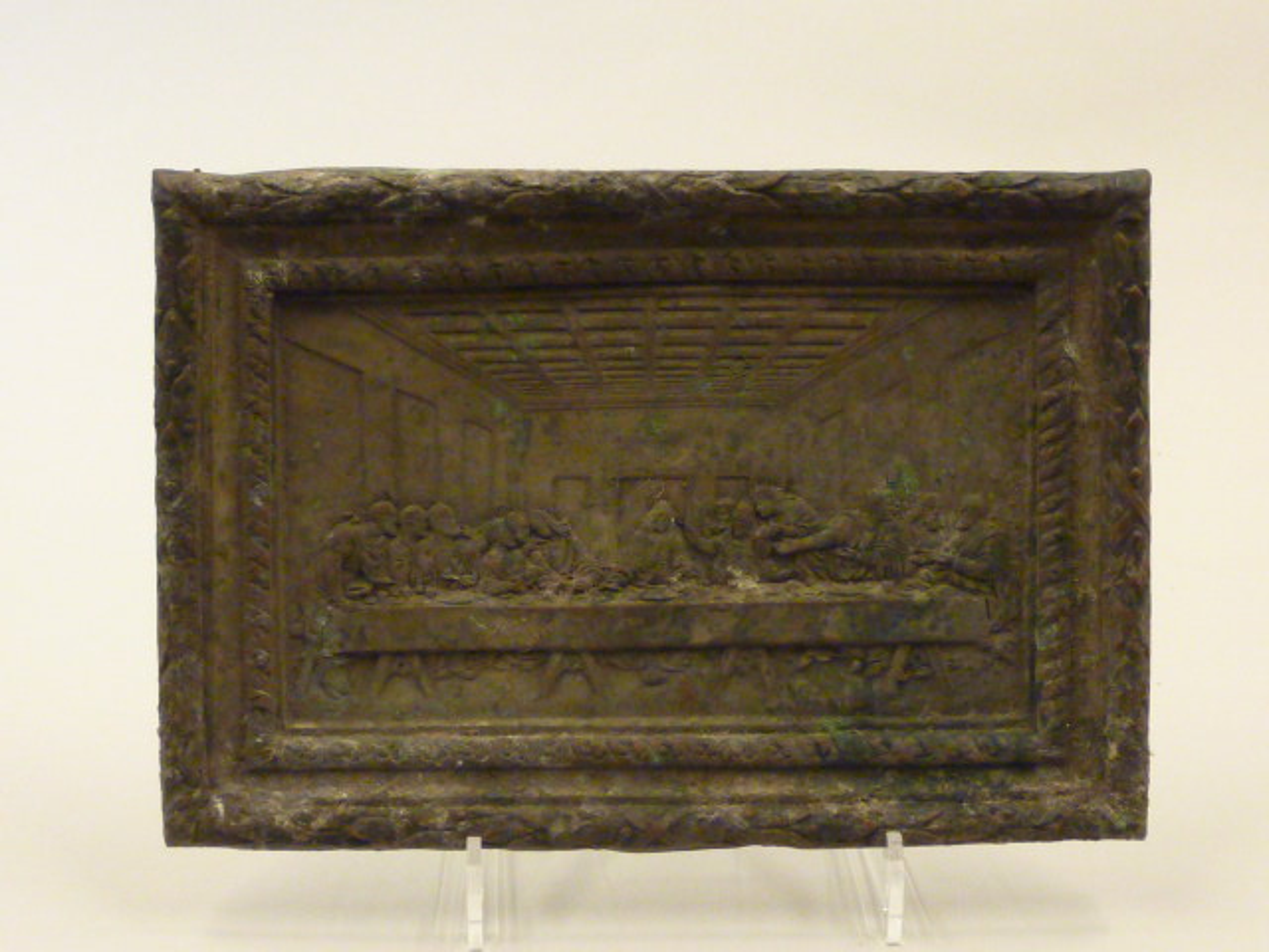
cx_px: 634
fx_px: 2603
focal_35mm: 71
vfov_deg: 20.7
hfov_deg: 27.4
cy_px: 476
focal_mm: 6.5
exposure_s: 1/25
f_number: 3.6
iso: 400
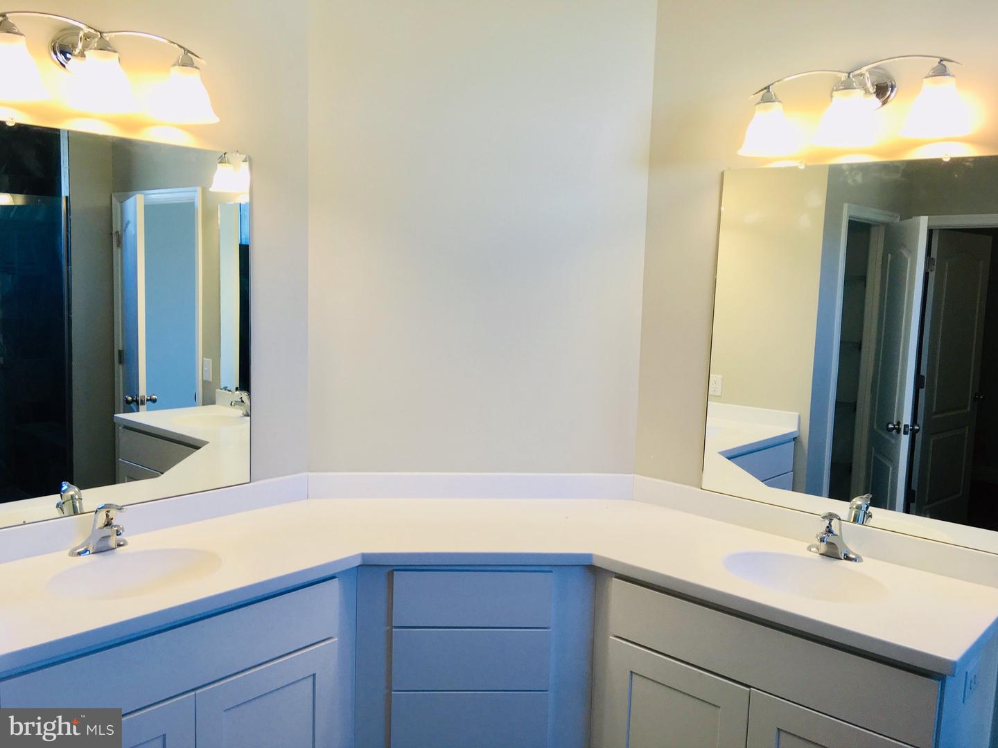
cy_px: 374
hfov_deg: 61.7
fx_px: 836
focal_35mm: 29
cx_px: 499
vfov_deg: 48.2
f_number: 2.2
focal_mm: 4.15
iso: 25
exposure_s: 1/41
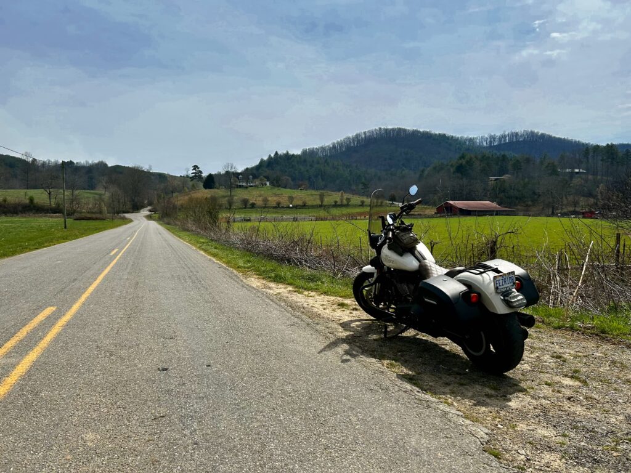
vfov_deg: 53.1
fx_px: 474
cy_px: 236
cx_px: 316
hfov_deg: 67.3
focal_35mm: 26
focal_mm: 5.7
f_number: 1.5
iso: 50
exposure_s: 1/7463
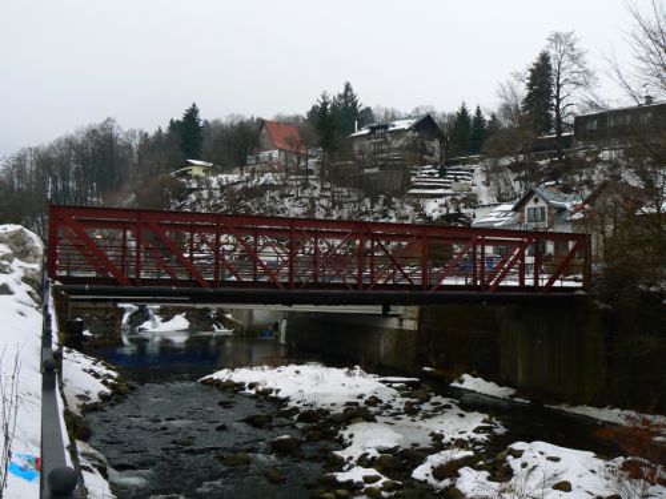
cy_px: 250
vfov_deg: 39.7
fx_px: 693
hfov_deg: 51.4
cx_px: 333
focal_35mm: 36
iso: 80
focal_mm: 6
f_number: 4
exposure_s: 1/100
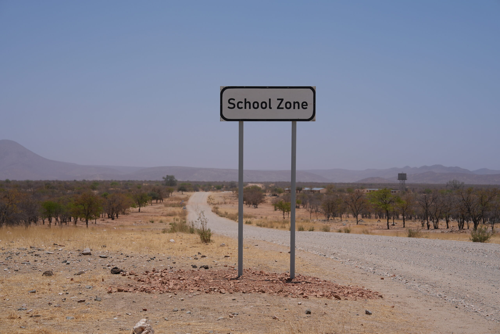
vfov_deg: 19.5
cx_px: 250
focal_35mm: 70
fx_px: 973
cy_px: 167
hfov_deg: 28.8
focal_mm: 70
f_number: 5.6
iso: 80
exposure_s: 1/1000
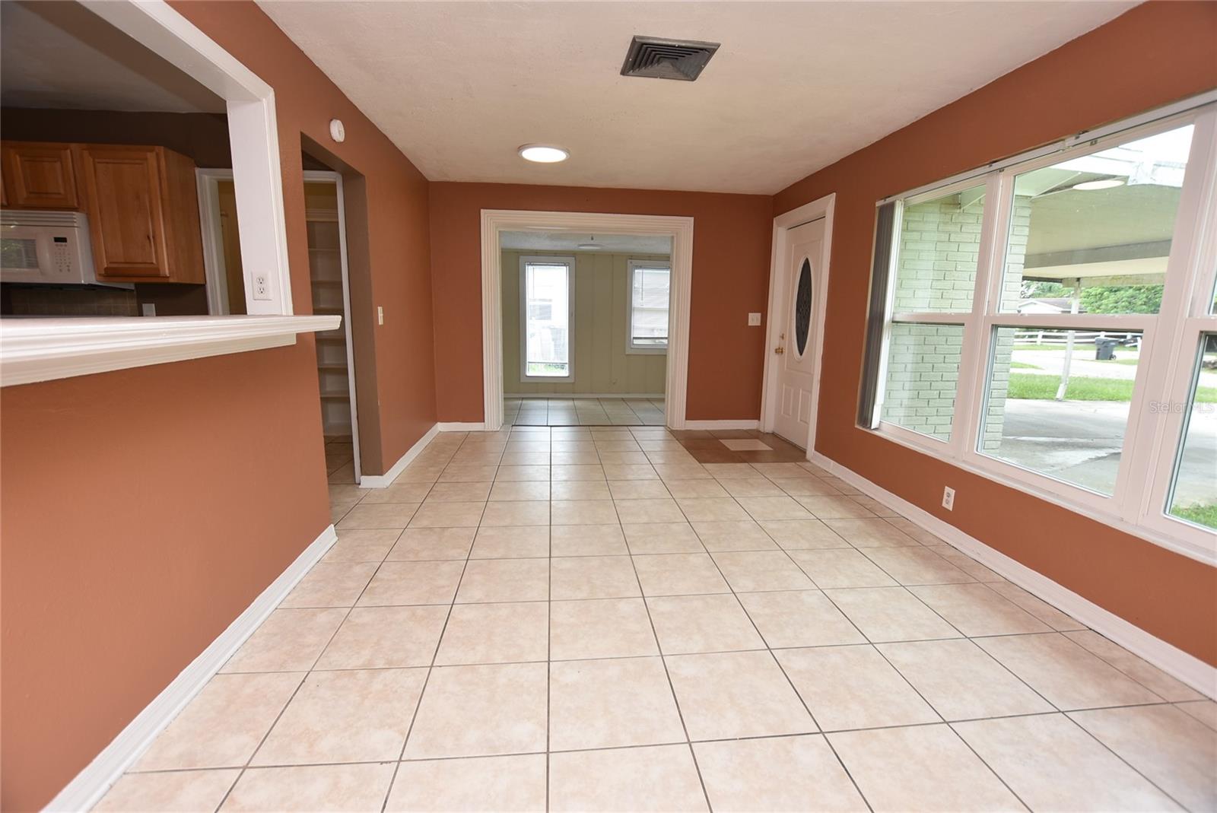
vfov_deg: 77.4
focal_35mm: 15
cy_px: 406
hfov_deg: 100.4
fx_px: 507
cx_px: 608
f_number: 4.5
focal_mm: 10
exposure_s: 1/80
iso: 200
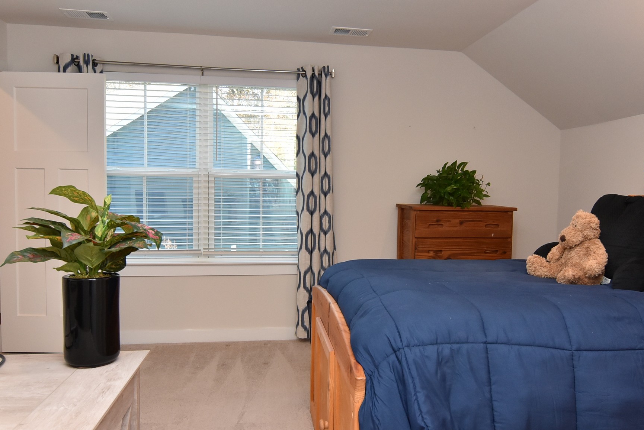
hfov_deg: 65.3
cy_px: 222
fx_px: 501
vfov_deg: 46.5
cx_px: 353
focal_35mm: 28
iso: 800
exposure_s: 1/80
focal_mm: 12
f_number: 7.1
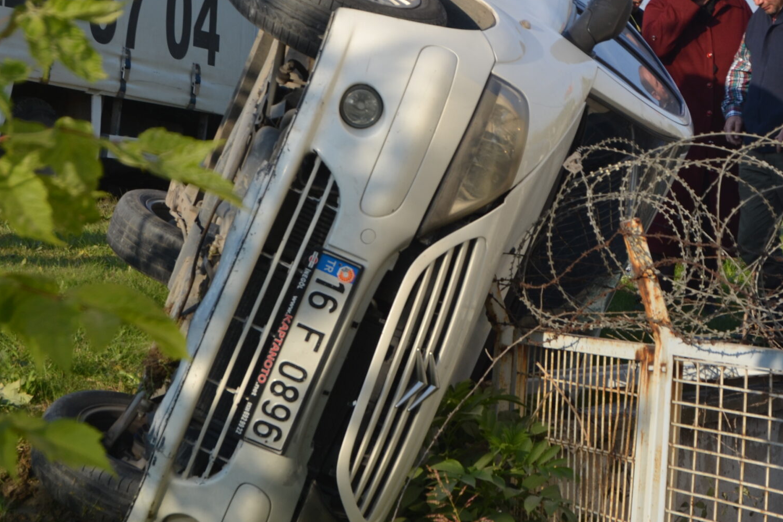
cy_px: 188
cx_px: 591
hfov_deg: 14.5
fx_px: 3064
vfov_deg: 9.7
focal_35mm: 141
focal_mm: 55
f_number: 7.1
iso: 100
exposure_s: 1/200
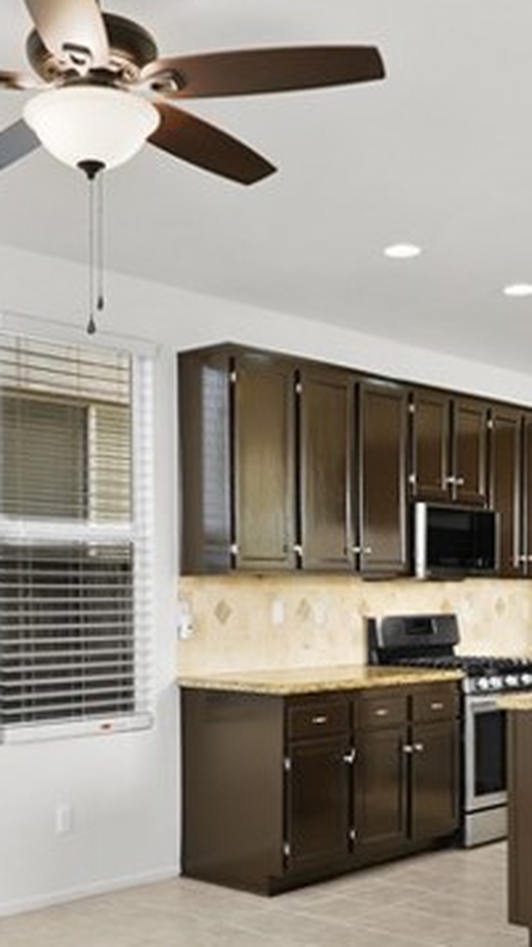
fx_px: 1205
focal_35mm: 48
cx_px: 199
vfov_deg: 42.7
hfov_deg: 24.8
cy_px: 570
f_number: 4.5
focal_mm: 16
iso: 320
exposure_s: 1/15
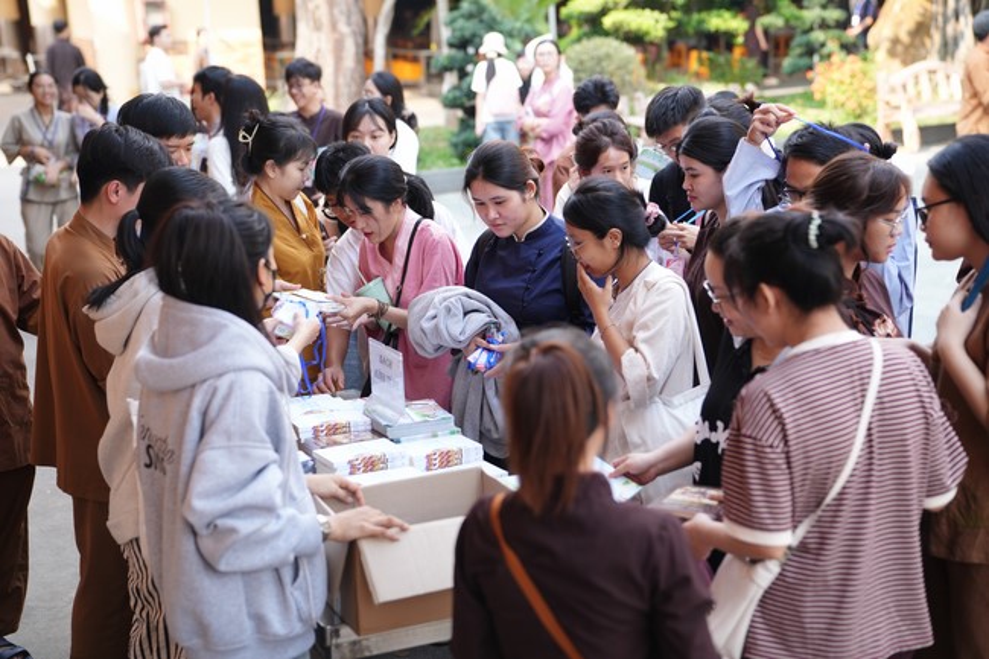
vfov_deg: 23.0
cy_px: 330
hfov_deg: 33.9
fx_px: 1620
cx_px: 494
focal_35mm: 59
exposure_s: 1/400
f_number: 2.8
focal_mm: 59
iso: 400
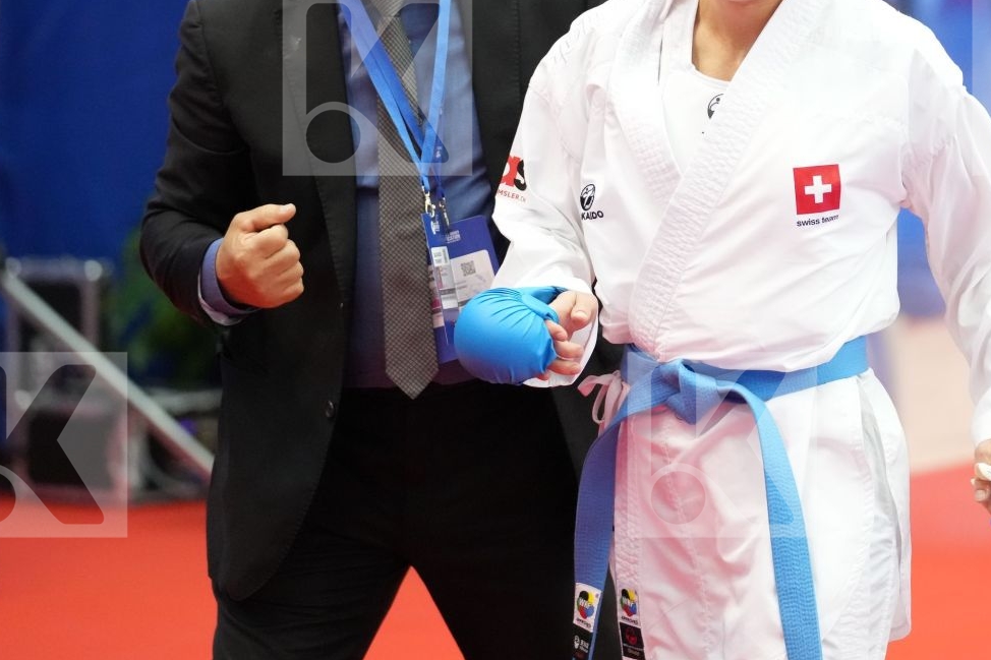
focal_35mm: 231
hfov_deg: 8.9
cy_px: 83
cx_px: 722
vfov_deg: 5.9
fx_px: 6357
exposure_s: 1/1000
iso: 5000
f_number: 2.8
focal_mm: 125
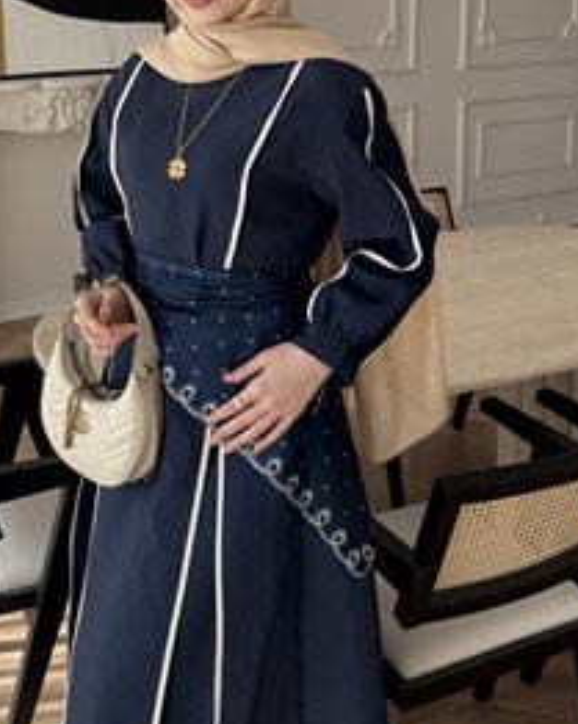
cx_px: 196
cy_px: 253
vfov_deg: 48.5
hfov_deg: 39.6
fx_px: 793
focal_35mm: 37
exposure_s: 1/598
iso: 80
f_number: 1.78
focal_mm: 6.76
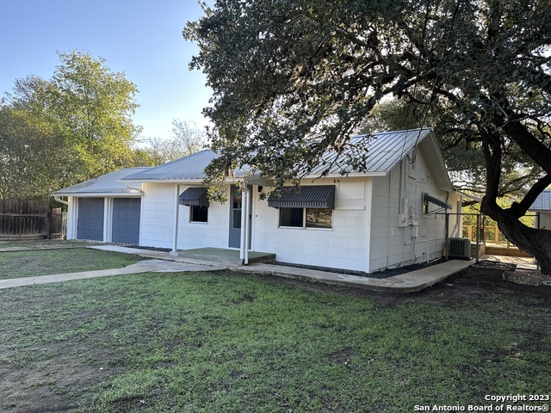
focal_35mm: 24
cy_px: 206
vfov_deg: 56.8
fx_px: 382
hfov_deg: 71.6
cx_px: 276
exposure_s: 1/659
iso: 80
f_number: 1.78
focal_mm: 6.86
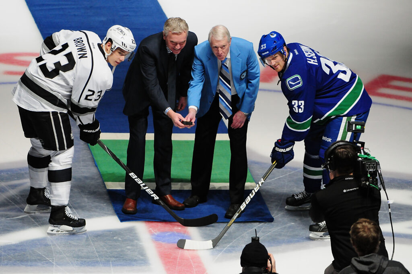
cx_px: 206
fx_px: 4801
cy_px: 137
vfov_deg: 3.3
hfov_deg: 4.9
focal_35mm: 420
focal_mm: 280
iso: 1600
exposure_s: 1/250
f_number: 4
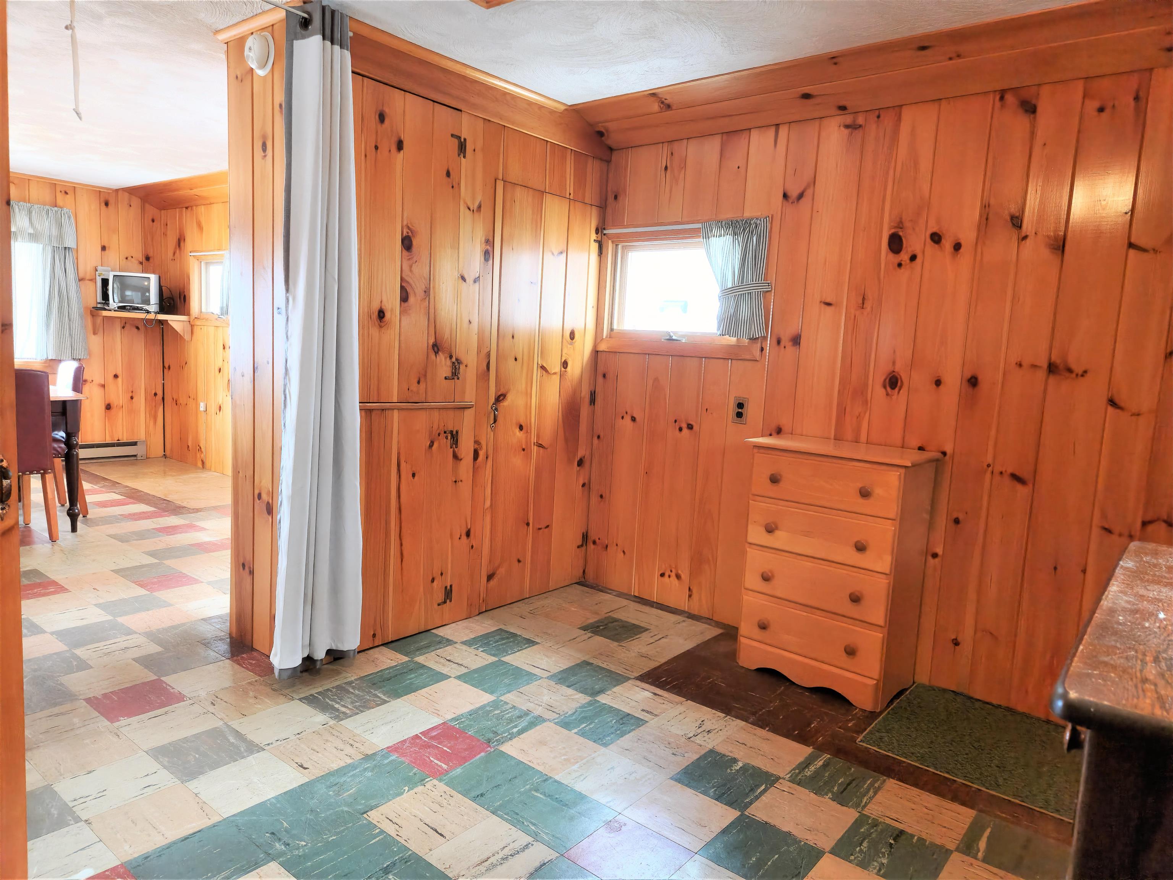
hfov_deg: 73.9
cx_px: 586
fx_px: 779
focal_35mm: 23
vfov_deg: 58.9
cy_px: 440
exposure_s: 1/60
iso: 250
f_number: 1.8
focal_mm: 5.4
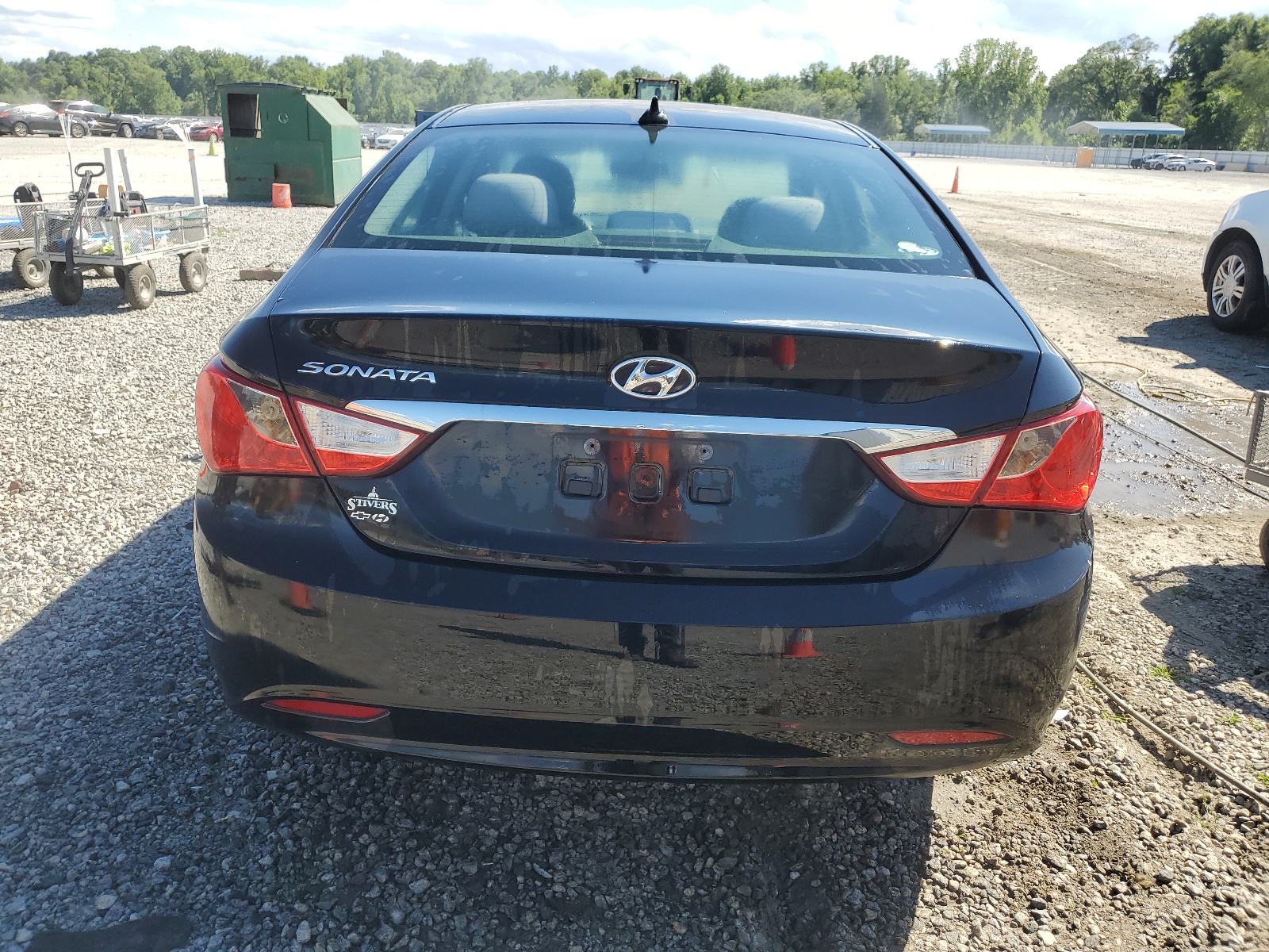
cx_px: 634
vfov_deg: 53.1
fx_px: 953
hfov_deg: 67.3
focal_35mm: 26
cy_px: 476
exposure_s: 1/1667
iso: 50
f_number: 1.5
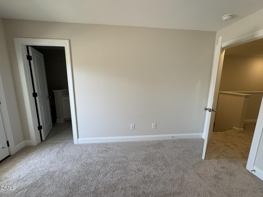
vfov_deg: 85.7
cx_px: 132
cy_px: 98
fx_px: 106
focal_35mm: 14
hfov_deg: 102.1
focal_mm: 2.22
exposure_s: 1/120
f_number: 2.2
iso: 100
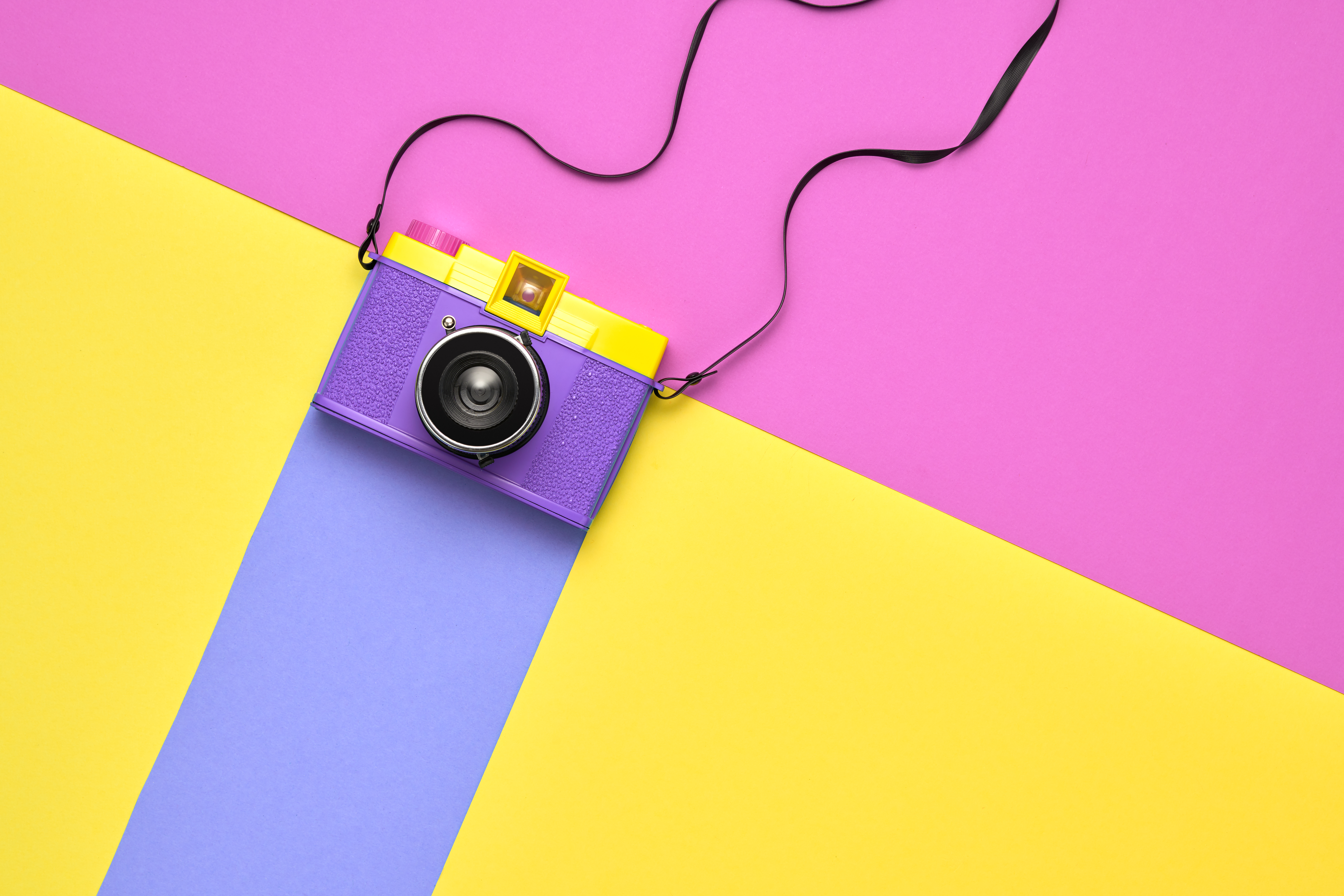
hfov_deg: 18.6
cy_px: 448
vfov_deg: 12.5
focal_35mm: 110
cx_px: 672
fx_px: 4106
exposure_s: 1/250
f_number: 11
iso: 100
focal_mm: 110
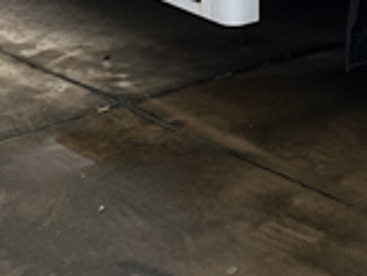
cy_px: -415
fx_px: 1443
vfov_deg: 9.5
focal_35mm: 136
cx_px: 511
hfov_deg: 13.8
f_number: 1.6
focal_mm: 5.1
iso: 50
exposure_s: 1/688
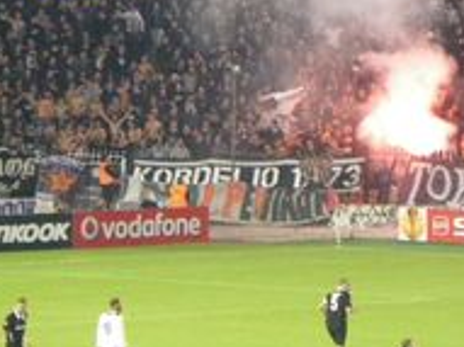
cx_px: 442
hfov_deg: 5.2
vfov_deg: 3.9
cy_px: 25
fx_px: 5117
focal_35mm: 382
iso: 800
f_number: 4.2
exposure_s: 1/60
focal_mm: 21.1
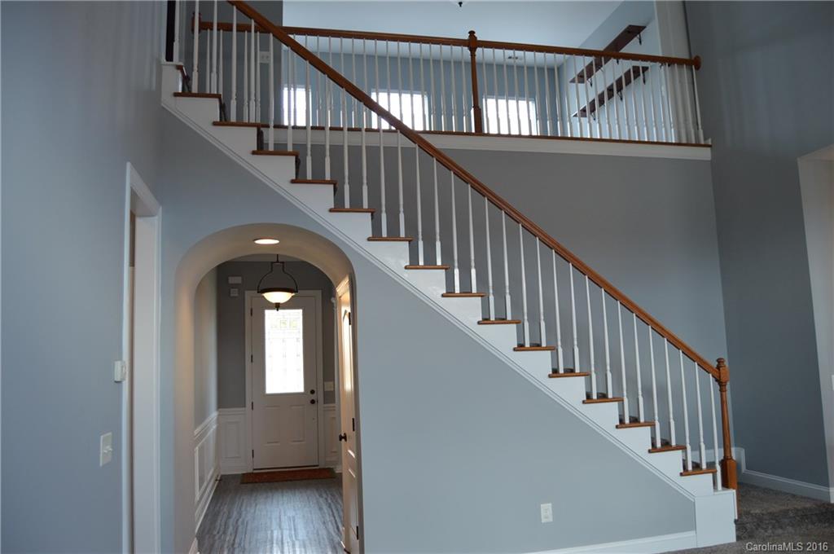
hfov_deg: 67.4
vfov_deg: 47.8
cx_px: 417
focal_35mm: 27
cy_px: 277
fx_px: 625
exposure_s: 1/60
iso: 400
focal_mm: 18
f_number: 3.5
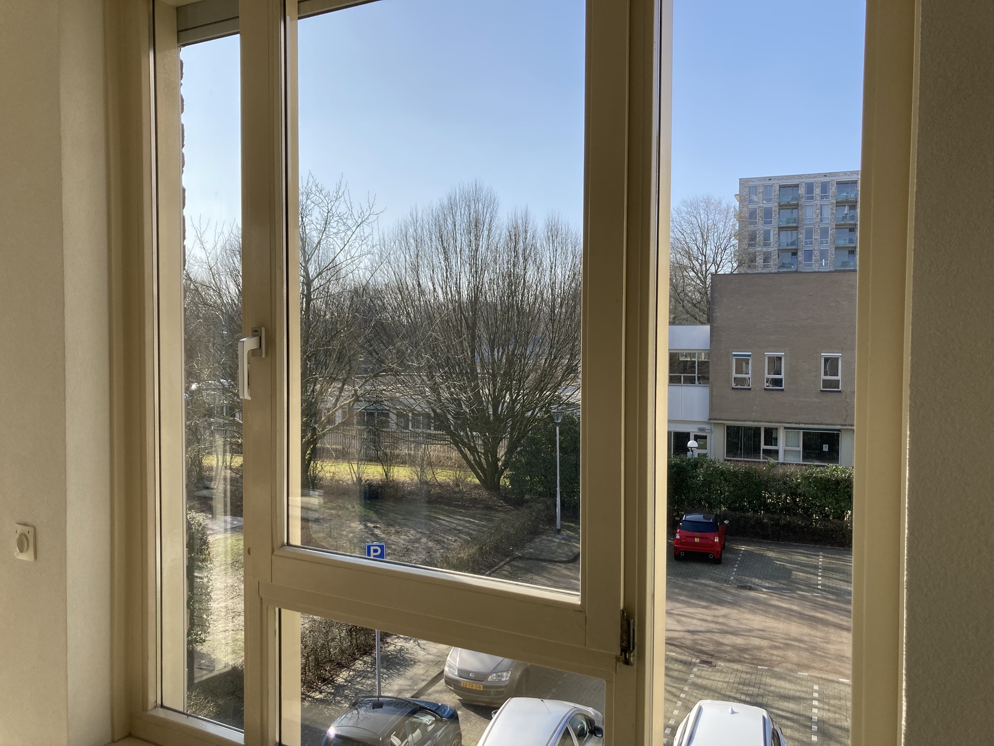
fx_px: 804
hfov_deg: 63.4
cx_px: 497
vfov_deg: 49.7
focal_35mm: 28
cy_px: 373
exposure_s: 1/1143
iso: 20
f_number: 1.8
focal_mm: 3.99
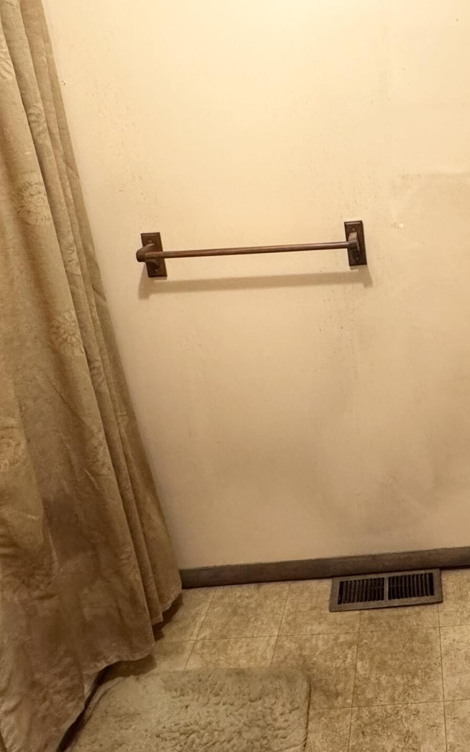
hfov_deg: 37.6
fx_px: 635
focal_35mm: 31
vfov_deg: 60.2
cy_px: 271
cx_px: 434
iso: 400
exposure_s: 1/60
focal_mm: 2.22
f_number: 2.2
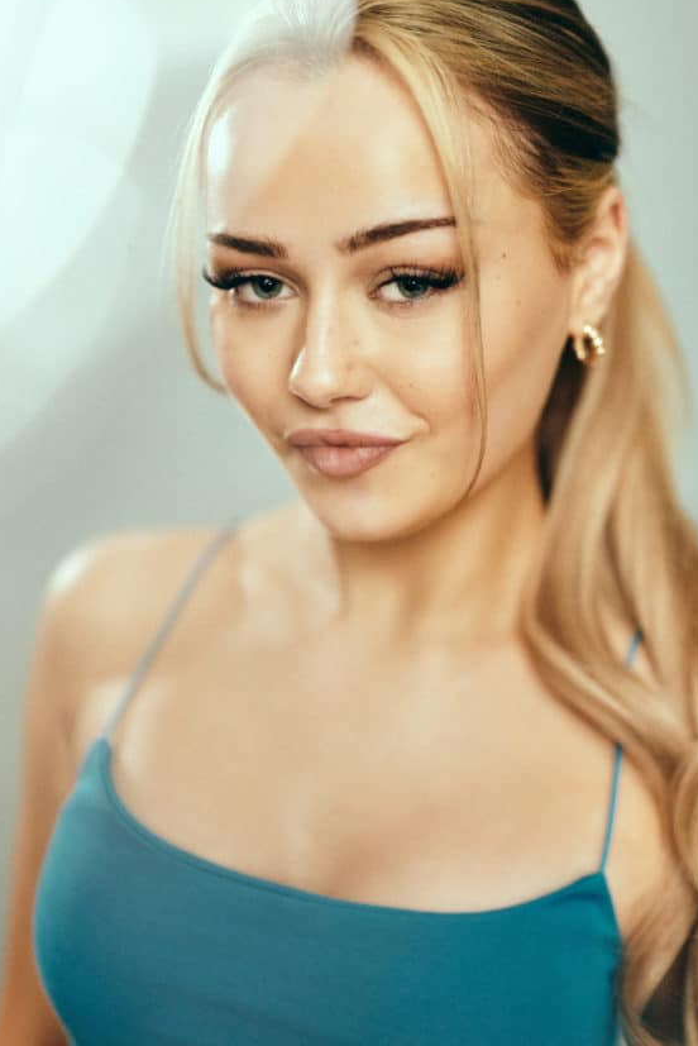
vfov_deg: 34.5
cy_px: 529
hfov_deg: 23.4
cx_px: 339
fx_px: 1685
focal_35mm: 58
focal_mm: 50
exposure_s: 1/125
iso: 1600
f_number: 1.4
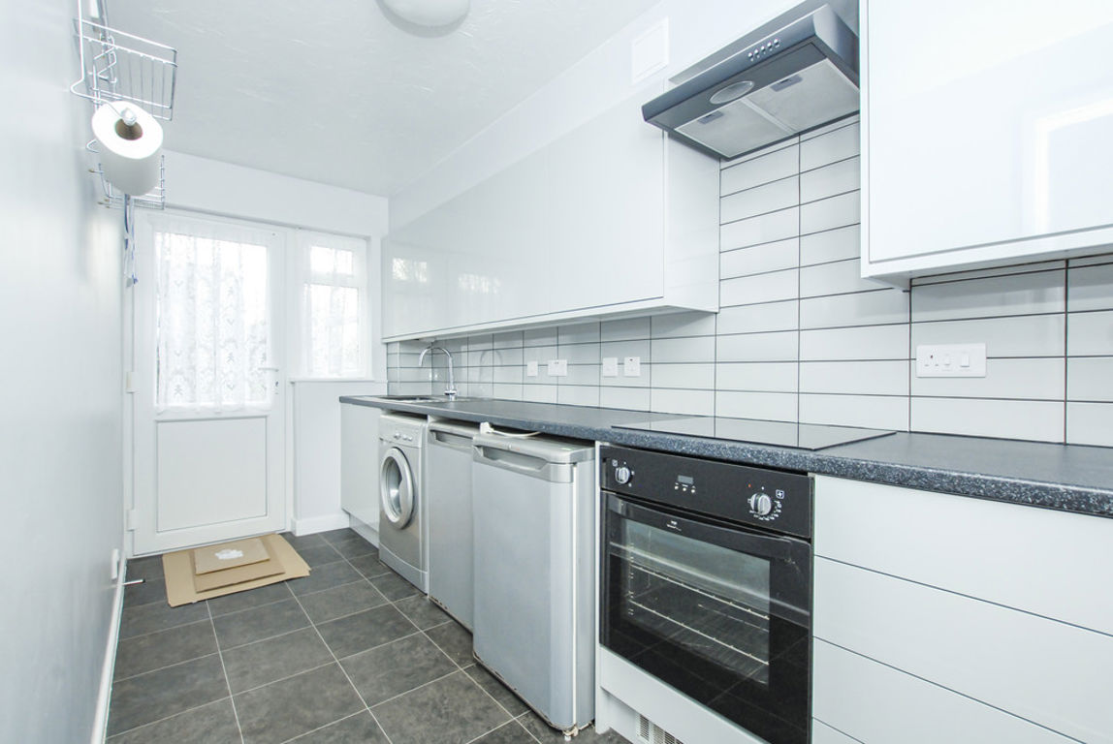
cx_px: 556
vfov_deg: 77.5
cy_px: 372
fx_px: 464
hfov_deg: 100.3
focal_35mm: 15
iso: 400
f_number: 7.1
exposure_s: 1/80
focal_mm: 10
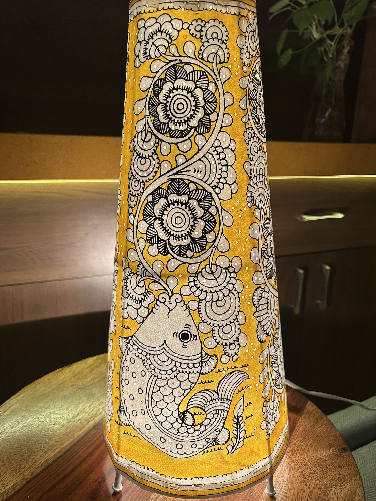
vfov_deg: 65.3
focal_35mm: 27
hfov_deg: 51.4
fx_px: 391
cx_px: 185
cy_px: 249
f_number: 1.5
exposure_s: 1/100
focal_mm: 5.7
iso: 125
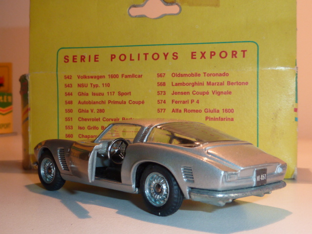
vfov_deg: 30.3
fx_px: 433
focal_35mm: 48
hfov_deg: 39.7
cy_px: 117
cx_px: 156
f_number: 4
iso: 100
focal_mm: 4.4
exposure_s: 1/30
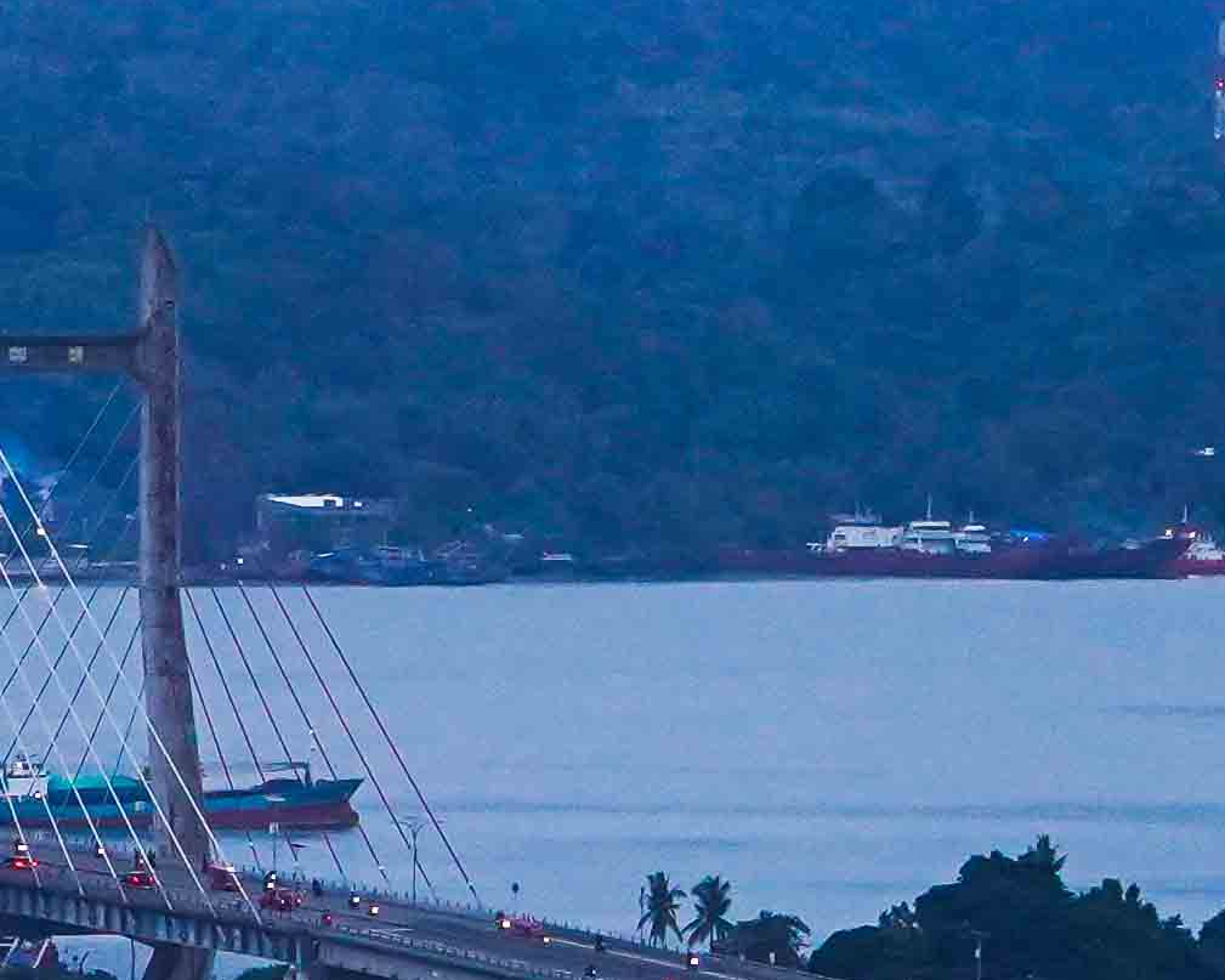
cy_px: 268
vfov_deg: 2.6
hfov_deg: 3.2
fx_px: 21860
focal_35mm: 603
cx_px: -534
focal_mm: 108
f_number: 4
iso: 2000
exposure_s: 1/100
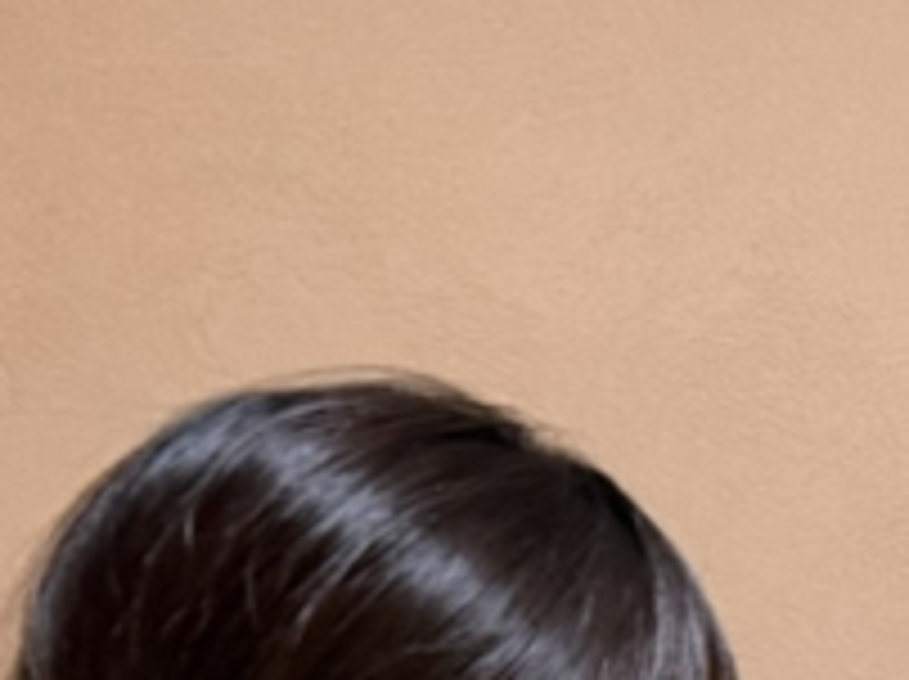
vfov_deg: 10.7
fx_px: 3121
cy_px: 1621
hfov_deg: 13.8
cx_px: 1876
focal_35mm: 119
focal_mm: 6.76
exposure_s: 1/60
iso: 400
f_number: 1.78
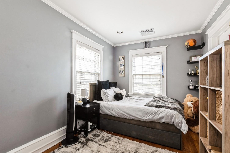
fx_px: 102
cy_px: 80
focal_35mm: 16
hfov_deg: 96.7
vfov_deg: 73.7
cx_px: 110
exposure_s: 1/4
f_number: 14
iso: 640
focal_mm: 15
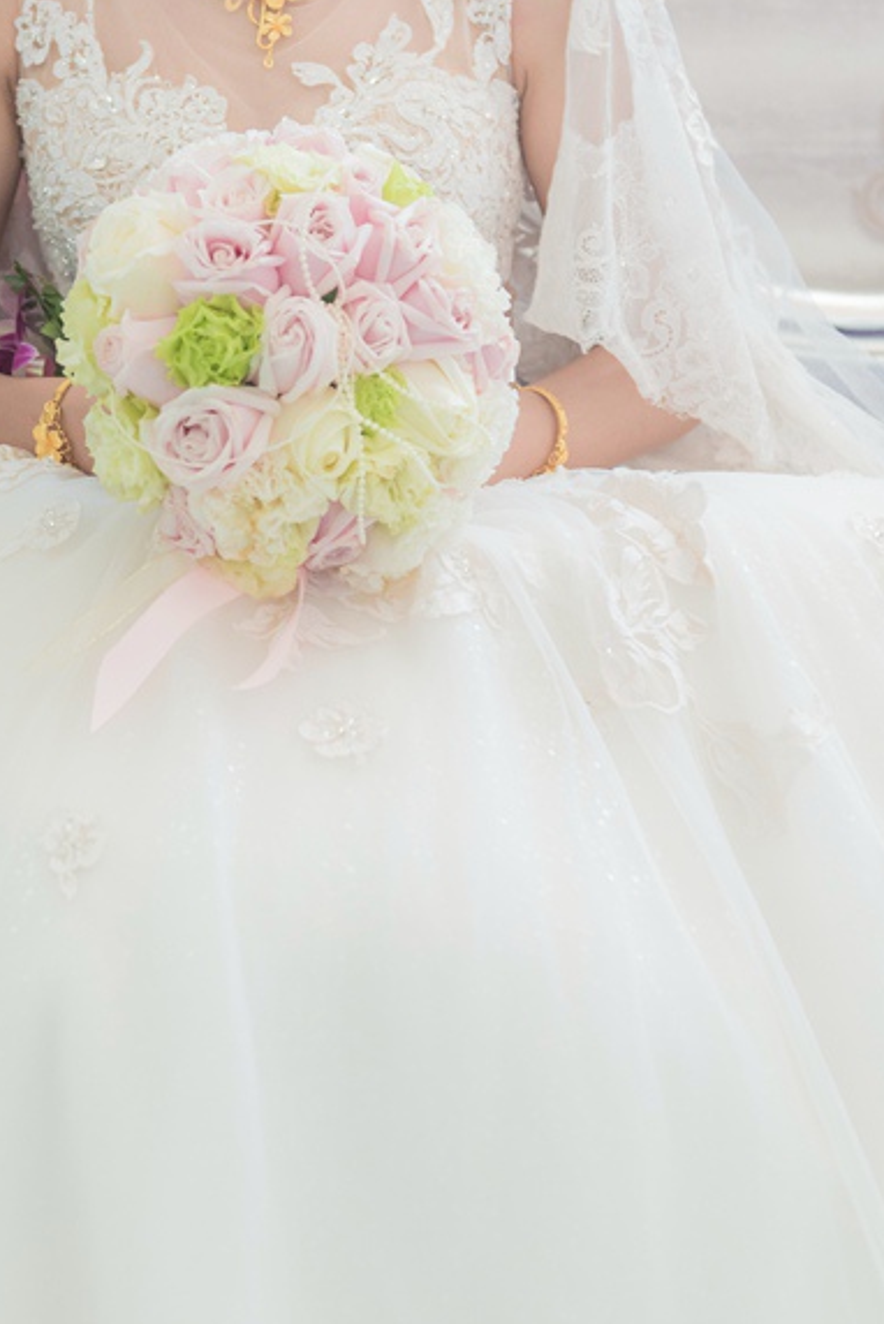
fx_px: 3164
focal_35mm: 86
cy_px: 345
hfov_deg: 15.9
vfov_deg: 23.4
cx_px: 278
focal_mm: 48
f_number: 3.2
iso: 800
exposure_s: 1/60
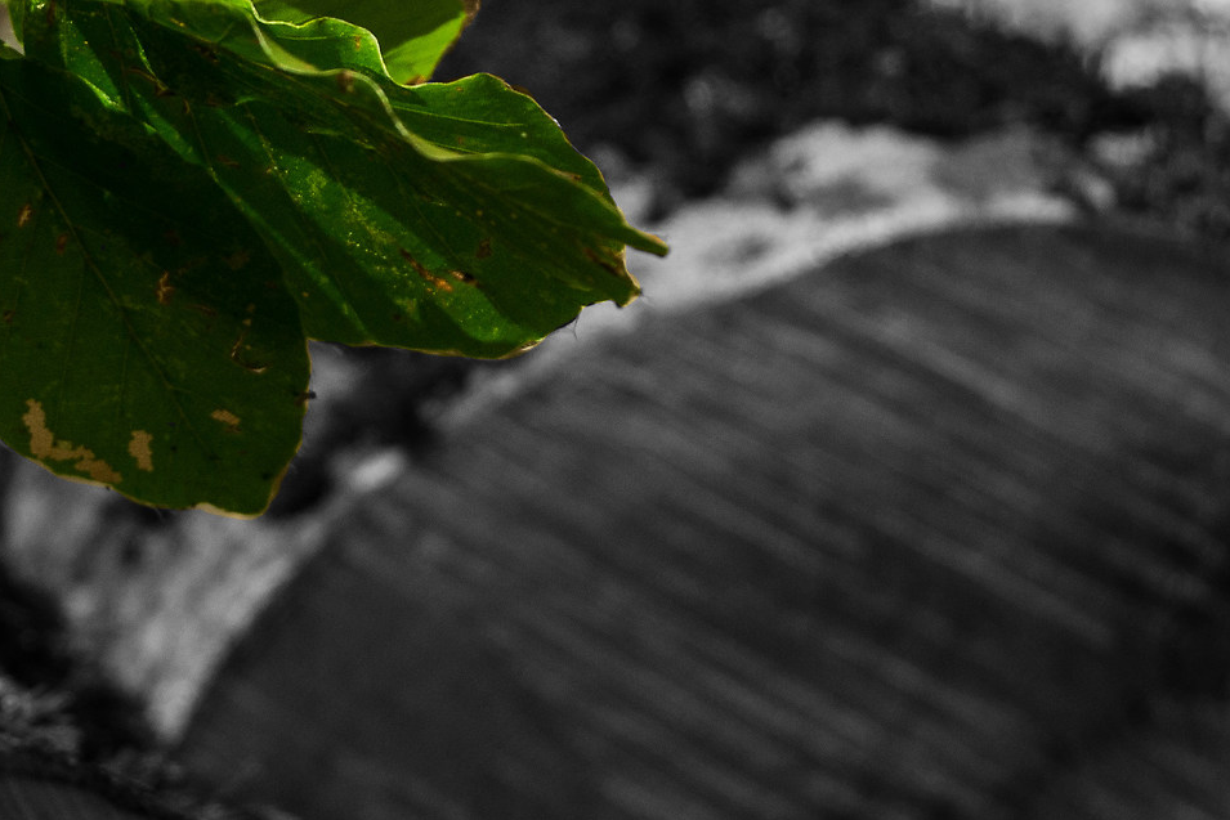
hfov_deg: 9.9
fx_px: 7082
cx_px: 252
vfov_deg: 6.6
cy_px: 82
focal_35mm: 207
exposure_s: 1/100
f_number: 6.3
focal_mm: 55
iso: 100
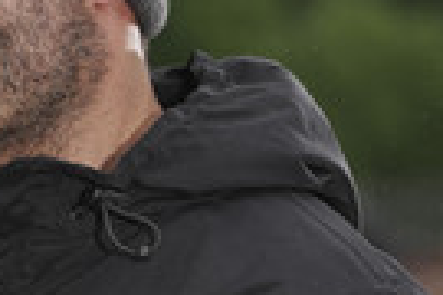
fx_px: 5685
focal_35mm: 462
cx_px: -16
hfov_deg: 4.5
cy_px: -64
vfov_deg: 3.0
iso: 80
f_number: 5
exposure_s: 1/250
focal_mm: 125
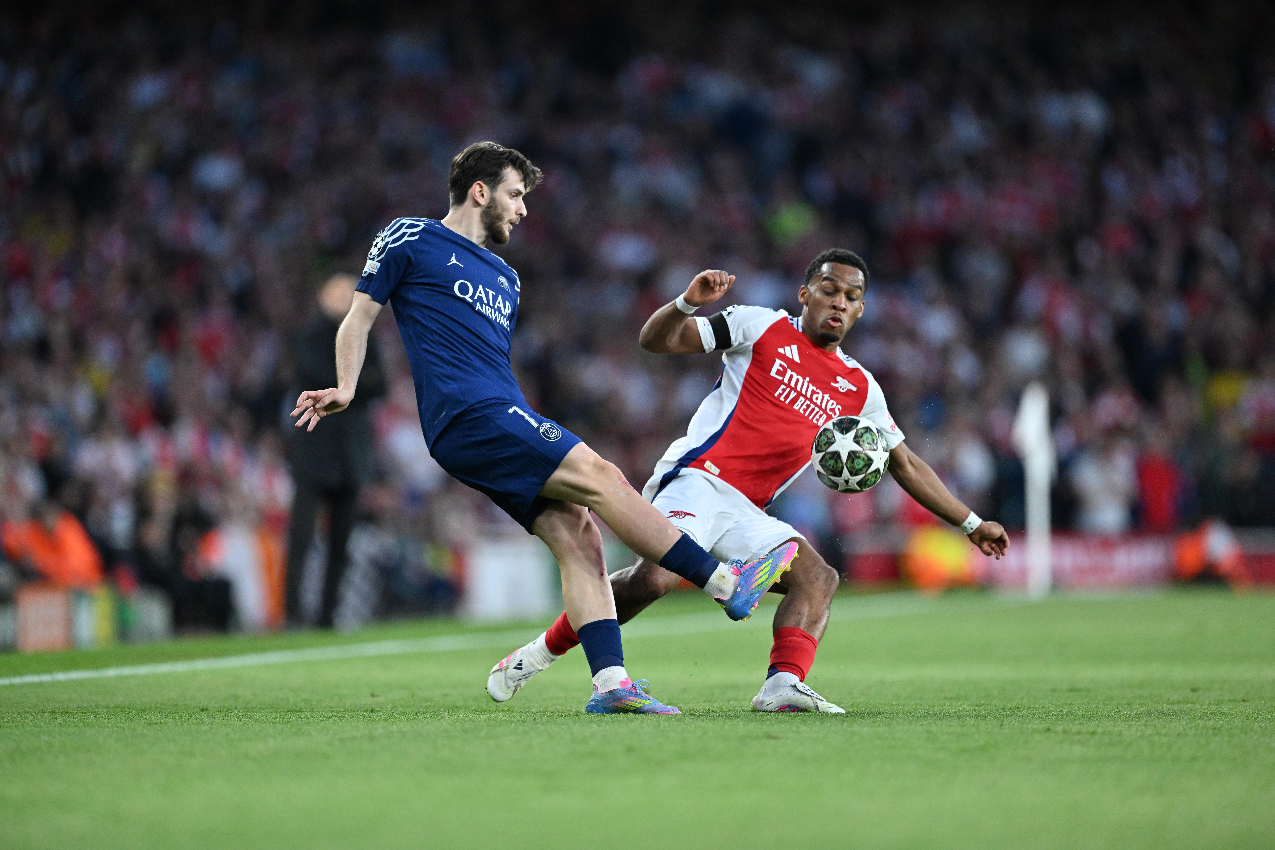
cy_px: 425
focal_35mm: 400
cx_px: 638
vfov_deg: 3.4
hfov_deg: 5.2
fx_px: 14166
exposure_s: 1/2000
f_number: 2.8
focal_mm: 400
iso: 2500
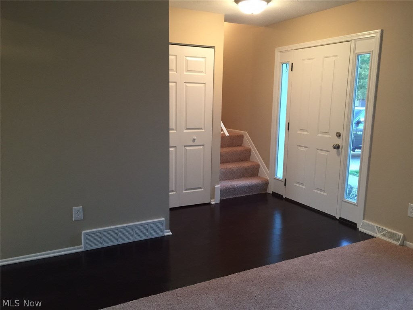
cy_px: 155
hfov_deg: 61.7
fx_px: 346
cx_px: 206
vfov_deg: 48.2
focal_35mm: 29
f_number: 2.2
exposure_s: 1/30
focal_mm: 4.15
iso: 100
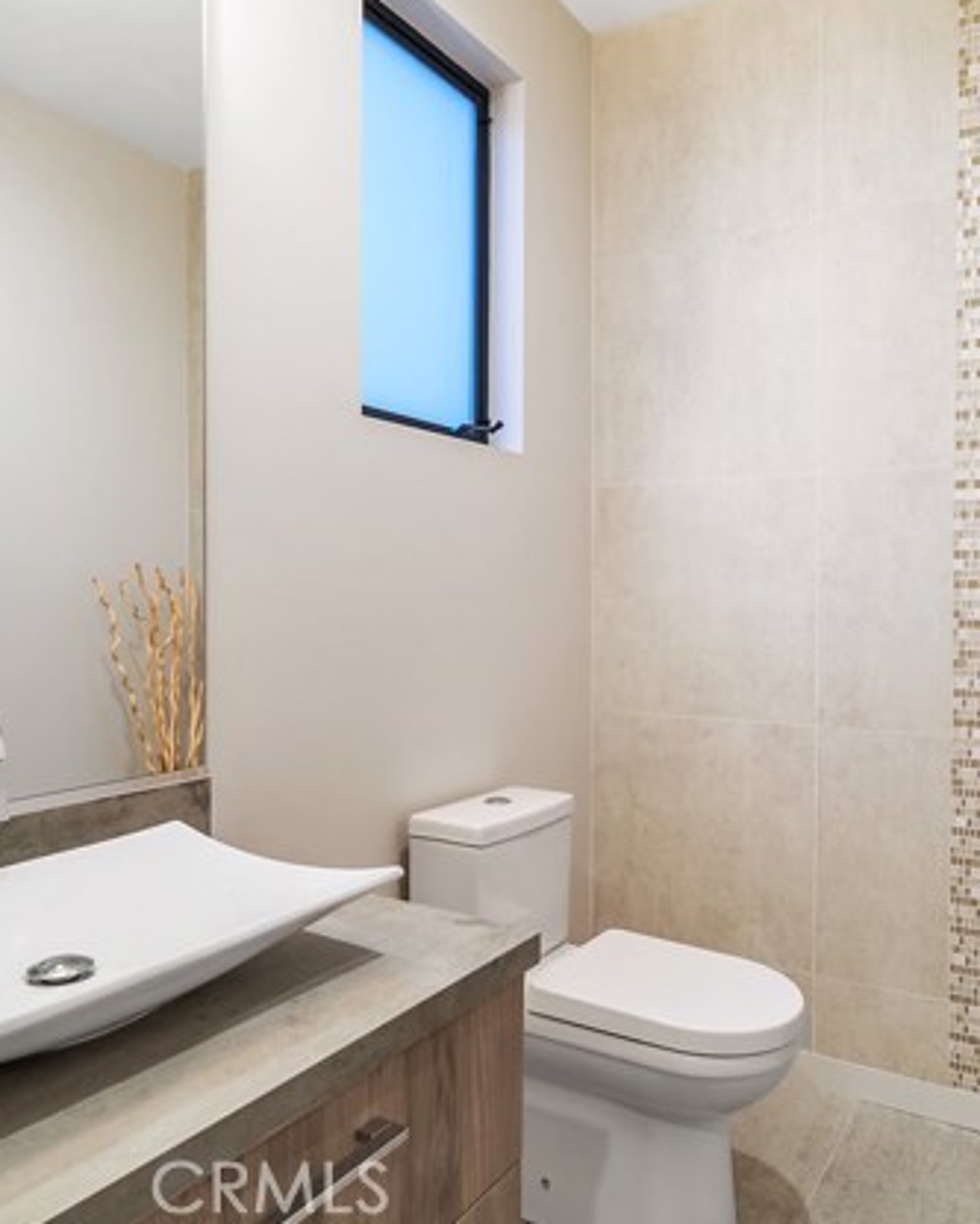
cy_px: 600
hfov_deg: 54.9
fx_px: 942
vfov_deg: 66.0
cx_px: 530
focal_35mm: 26
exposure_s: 1/13
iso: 125
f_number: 8
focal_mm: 18
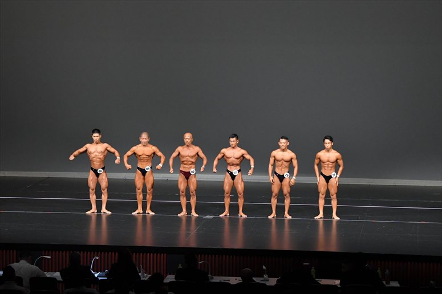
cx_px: 221
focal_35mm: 123
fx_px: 1509
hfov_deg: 16.7
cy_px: 147
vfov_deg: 11.1
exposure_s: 1/400
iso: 4000
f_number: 5.6
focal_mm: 82
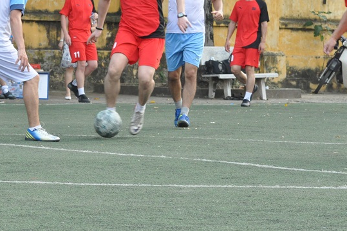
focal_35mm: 227
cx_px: 83
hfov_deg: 9.1
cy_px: 30
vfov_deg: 6.0
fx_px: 2186
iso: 1600
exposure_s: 1/200
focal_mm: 85
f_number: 10
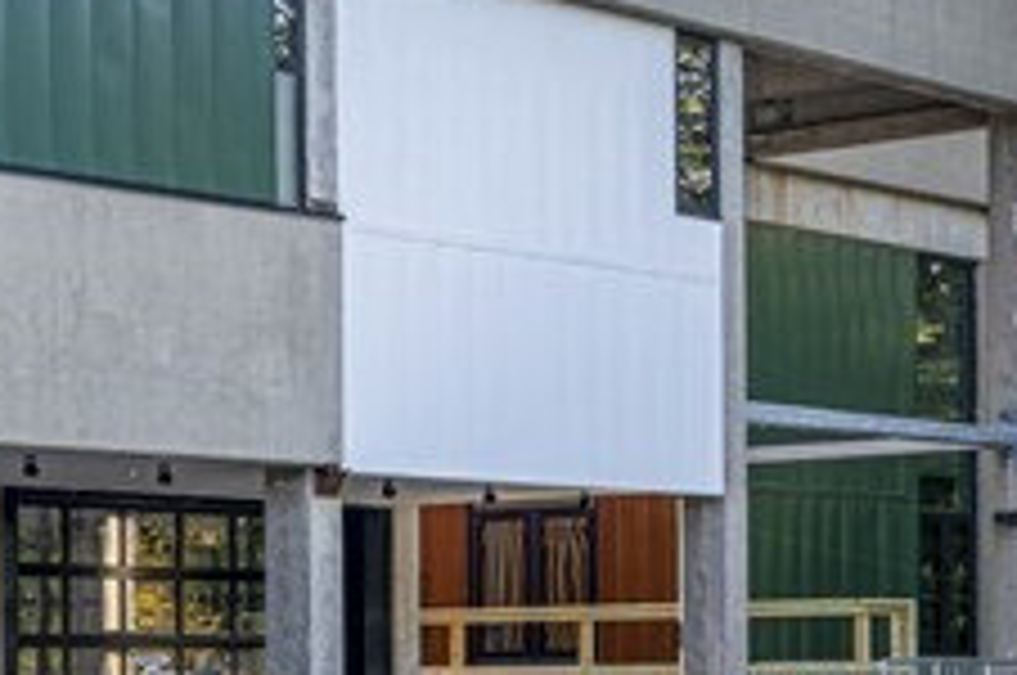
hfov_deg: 15.8
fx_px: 3075
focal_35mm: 109
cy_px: 250
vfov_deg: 12.5
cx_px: -860
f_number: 11
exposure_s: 1/200
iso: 100
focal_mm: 24
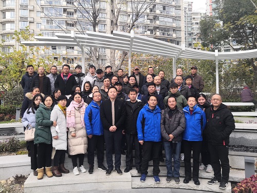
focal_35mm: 27
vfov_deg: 51.4
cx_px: 128
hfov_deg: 65.3
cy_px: 96
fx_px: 200
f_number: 1.8
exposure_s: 1/255
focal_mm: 3.95
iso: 50
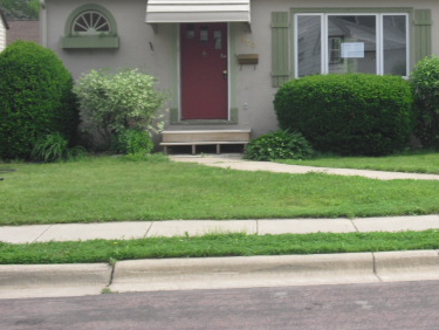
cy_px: 63
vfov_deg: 19.5
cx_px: 351
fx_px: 952
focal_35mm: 75
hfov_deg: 25.5
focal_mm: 7.7
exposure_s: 1/125
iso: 100
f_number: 8.5
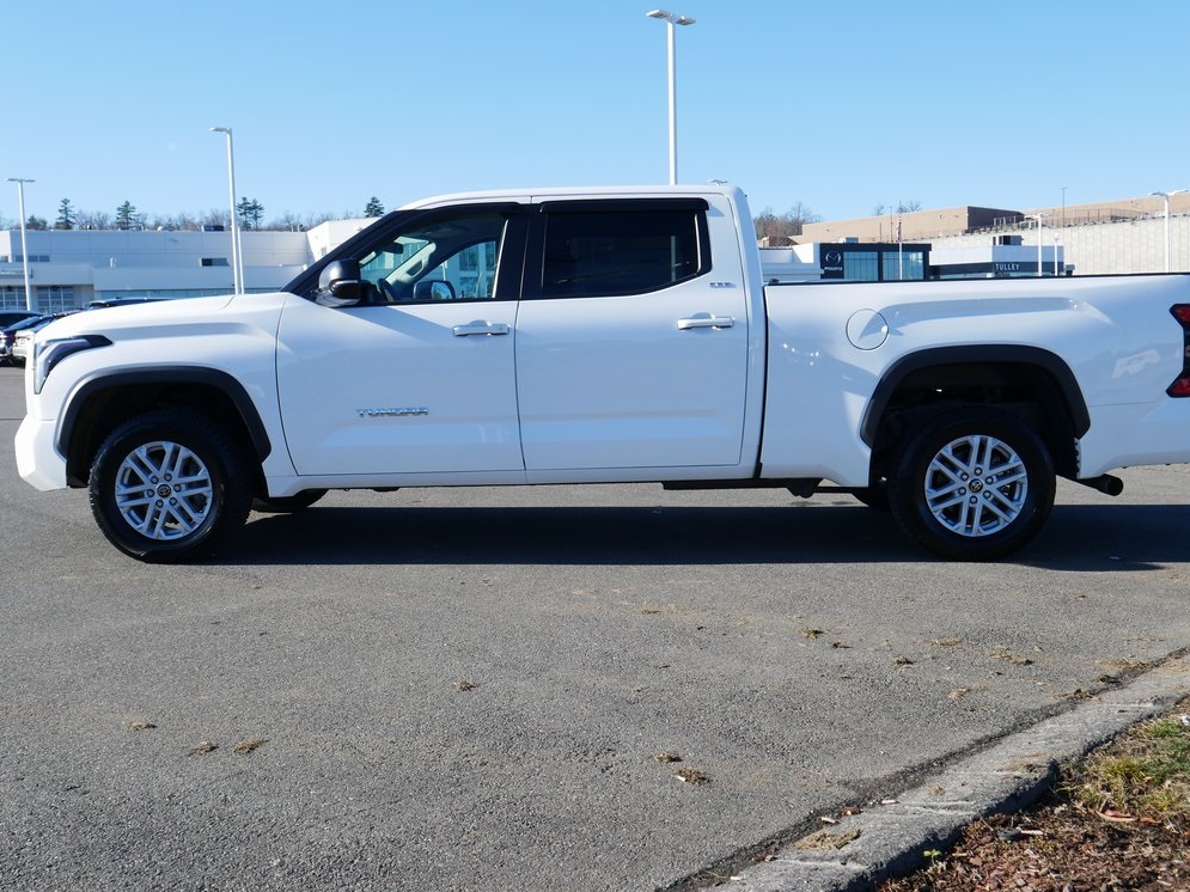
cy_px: 435
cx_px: 611
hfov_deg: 52.6
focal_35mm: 35
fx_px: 1203
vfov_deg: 40.7
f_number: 7.1
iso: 200
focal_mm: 17
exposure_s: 1/320
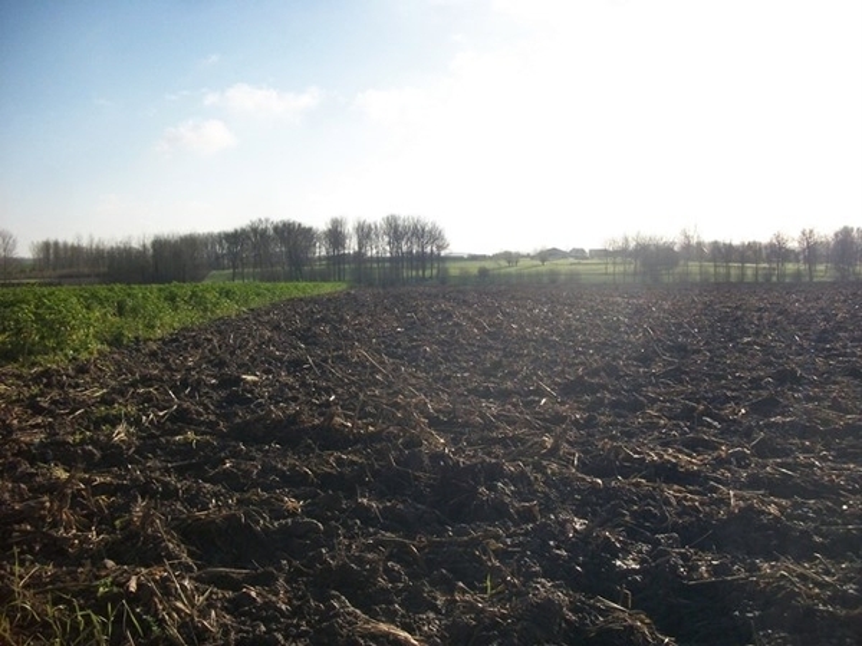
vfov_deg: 44.2
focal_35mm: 32
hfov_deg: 56.8
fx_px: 797
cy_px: 323
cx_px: 431
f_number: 8.8
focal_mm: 5.7
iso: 200
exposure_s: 1/400
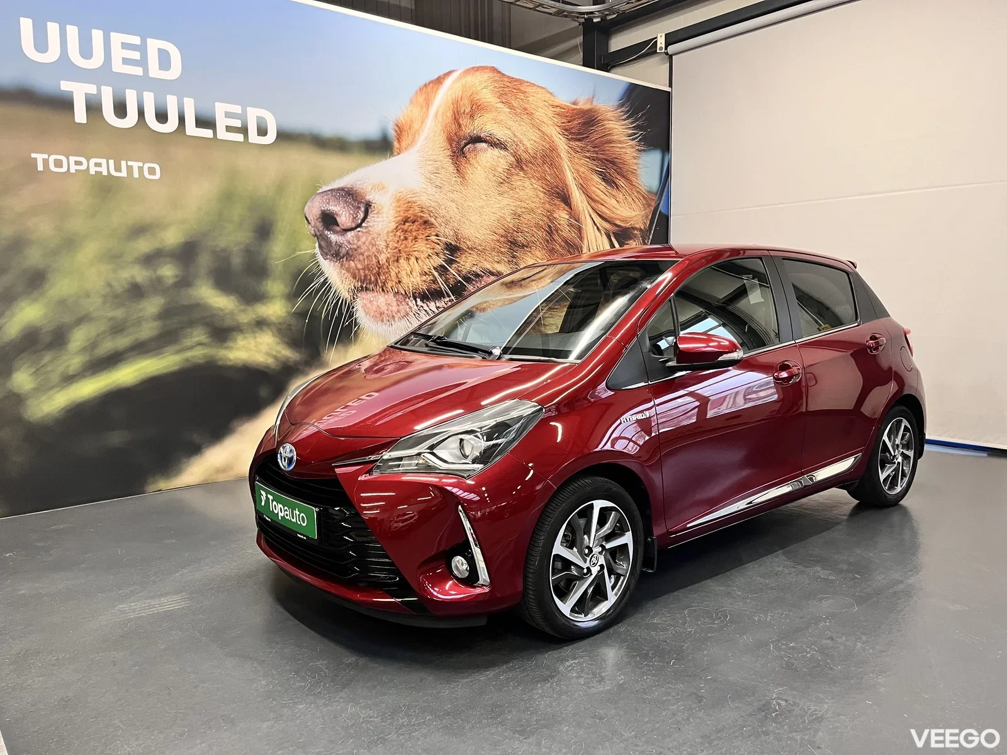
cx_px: 504
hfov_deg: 67.3
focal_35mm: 26
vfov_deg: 53.1
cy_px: 378
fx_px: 756
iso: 125
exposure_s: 1/76
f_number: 1.6
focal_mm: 5.1
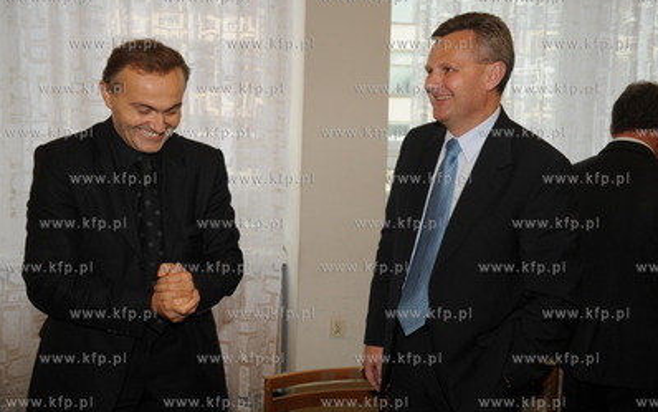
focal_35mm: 43
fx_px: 771
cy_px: 200
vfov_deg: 29.9
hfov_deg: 46.2
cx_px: 329
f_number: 4.5
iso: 500
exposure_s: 1/100
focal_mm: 42
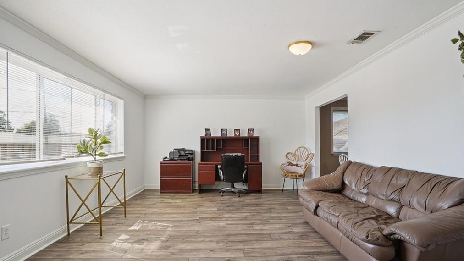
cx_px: 230
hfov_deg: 92.7
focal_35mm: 18
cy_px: 139
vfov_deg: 61.0
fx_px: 221
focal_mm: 17
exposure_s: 1/40
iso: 800
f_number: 11
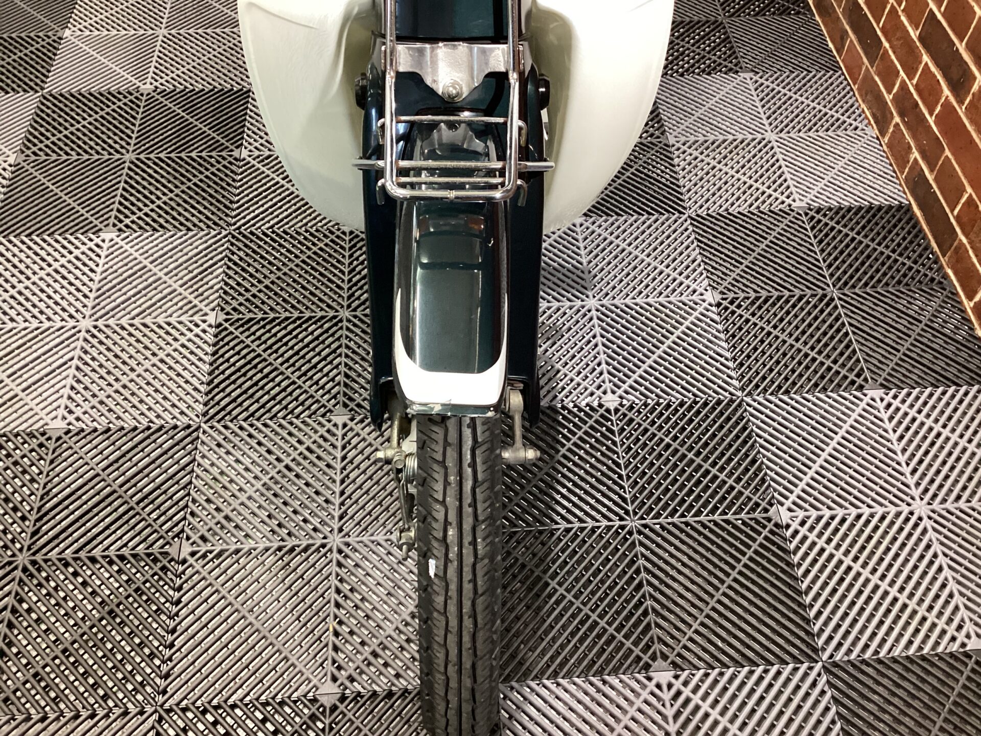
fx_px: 879
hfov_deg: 58.4
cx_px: 490
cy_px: 368
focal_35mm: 31
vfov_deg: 45.4
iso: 250
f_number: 2.4
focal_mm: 3.3
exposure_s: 1/40
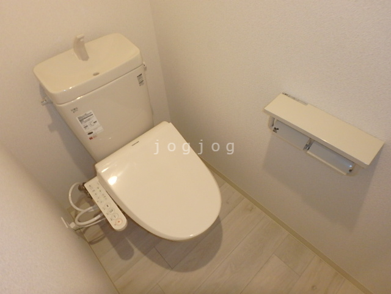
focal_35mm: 21
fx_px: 237
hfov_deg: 79.0
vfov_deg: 63.4
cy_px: 147
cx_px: 196
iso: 320
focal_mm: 3.7
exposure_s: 1/30
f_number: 3.5
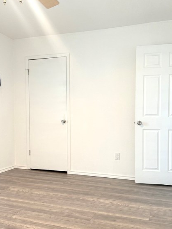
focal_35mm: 33
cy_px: 127
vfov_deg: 55.2
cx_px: 93
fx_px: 219
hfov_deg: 42.9
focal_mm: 6.76
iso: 160
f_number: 1.78
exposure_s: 1/60
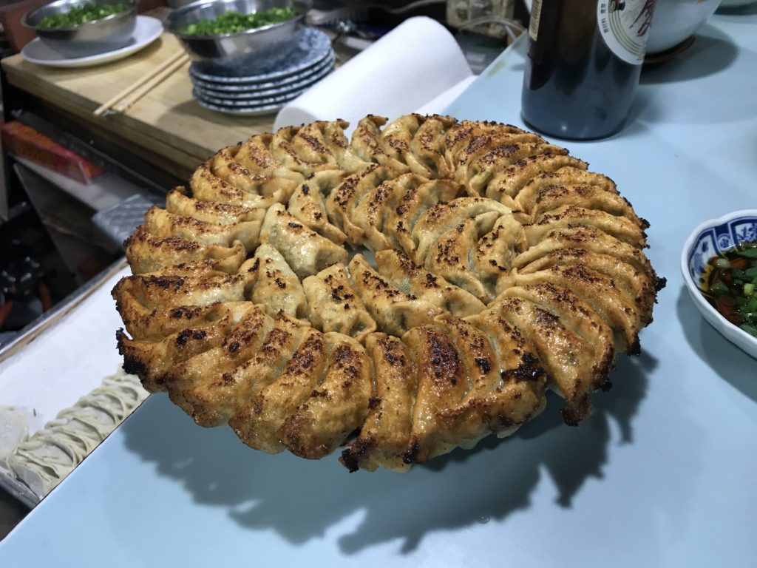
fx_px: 612
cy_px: 284
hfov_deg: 63.4
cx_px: 378
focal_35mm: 28
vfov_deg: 49.7
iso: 20
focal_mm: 3.99
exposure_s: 1/30
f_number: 1.8
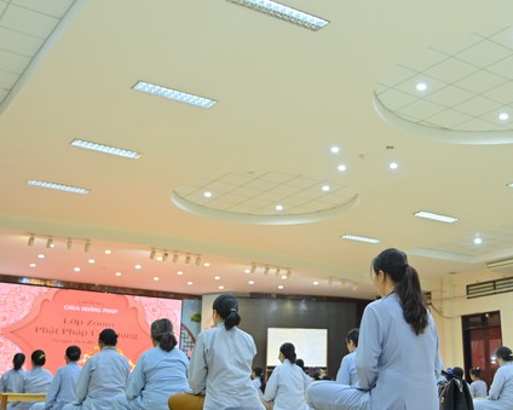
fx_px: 698
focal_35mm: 46
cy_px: 169
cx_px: 324
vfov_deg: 32.7
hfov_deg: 40.0
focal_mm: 32
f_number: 4
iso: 1250
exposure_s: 1/60
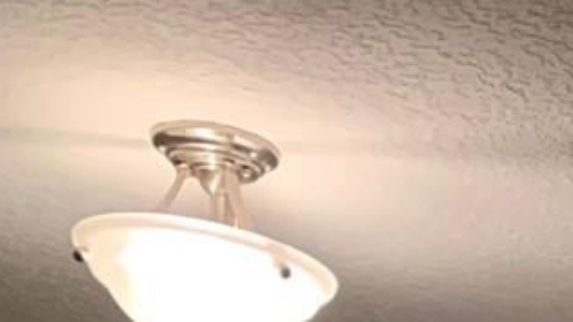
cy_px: 1073
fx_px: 2187
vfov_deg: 7.2
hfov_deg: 12.7
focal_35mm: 144
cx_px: 1204
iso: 160
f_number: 1.8
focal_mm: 4.25
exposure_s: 1/60
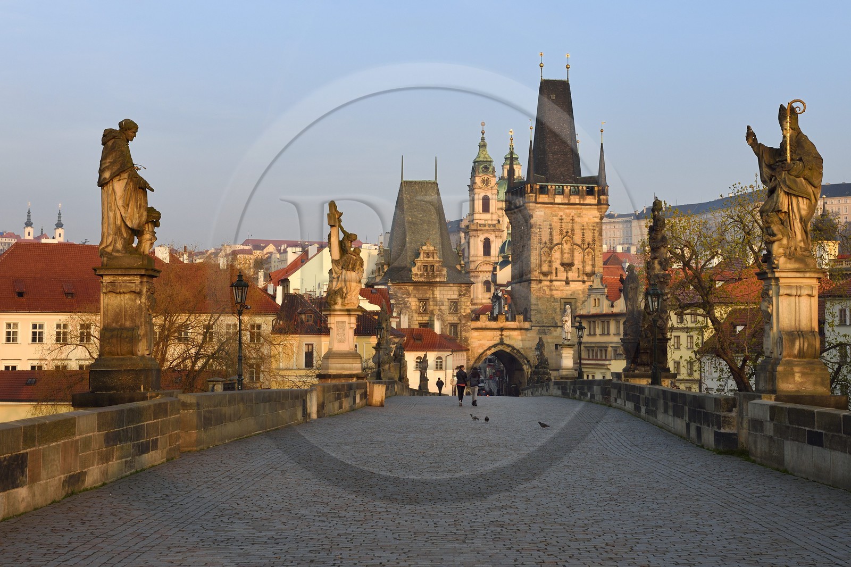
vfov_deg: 24.6
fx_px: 1300
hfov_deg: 36.3
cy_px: 284
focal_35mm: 55
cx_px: 426
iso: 400
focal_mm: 55
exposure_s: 1/160
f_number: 13
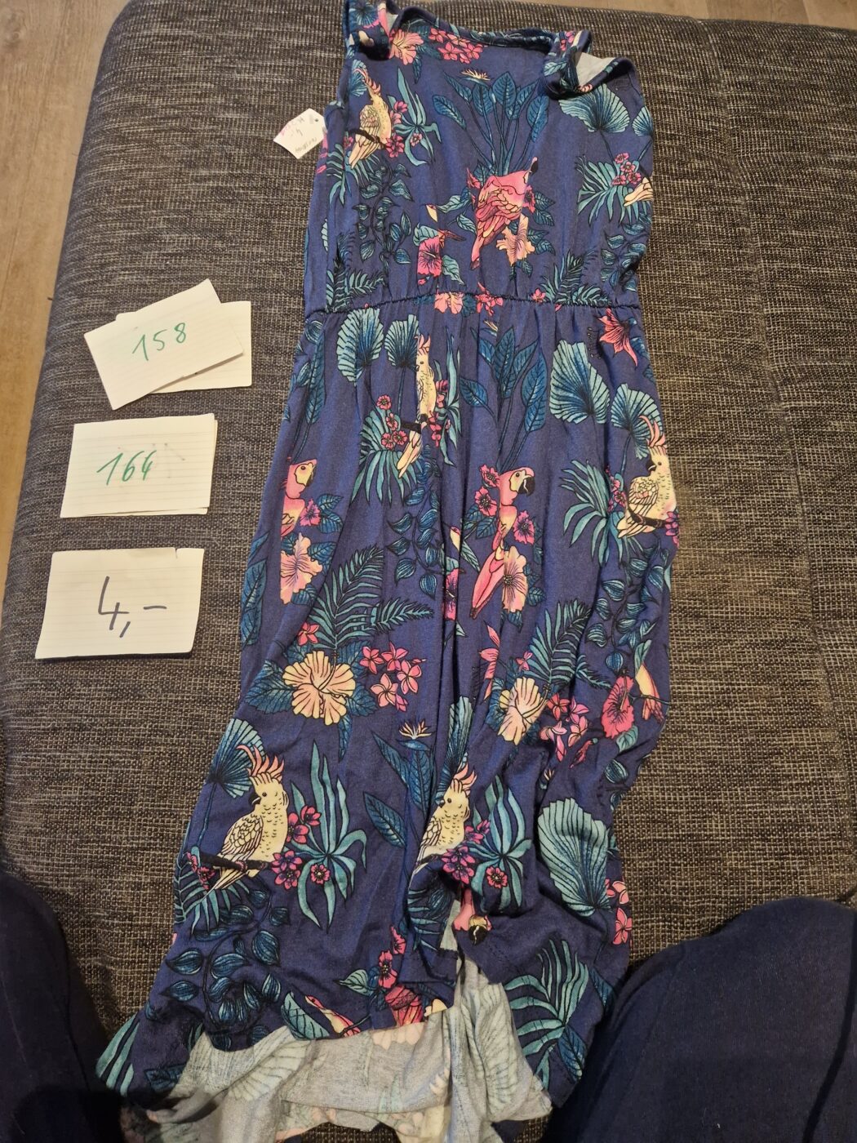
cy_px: 572
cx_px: 428
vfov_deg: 73.9
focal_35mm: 23
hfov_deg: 58.9
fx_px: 759
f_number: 1.8
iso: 400
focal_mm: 5.4
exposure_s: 1/100
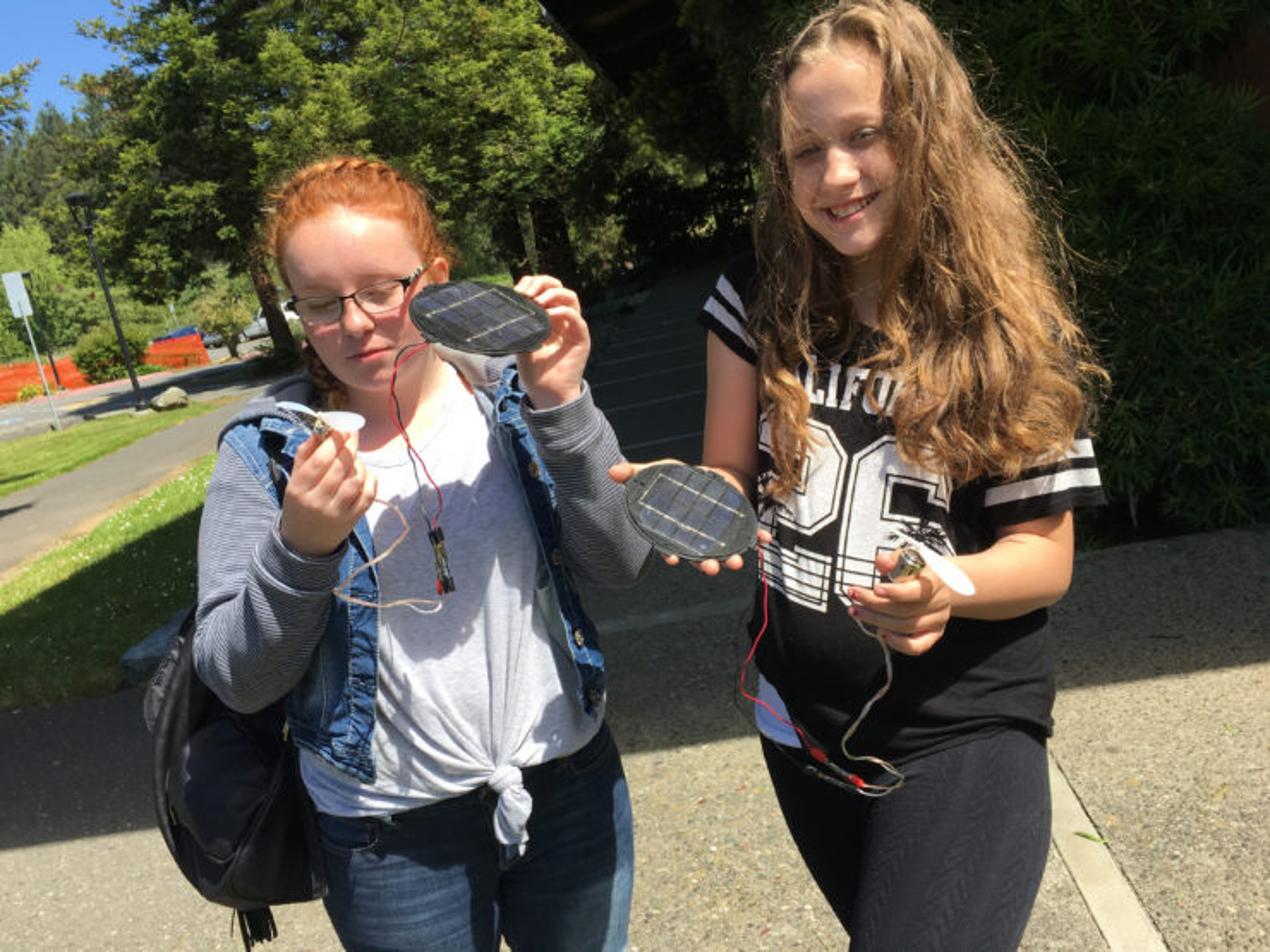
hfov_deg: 61.7
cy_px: 476
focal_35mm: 29
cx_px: 635
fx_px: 1064
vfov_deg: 48.2
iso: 25
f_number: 2.2
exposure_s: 1/1099
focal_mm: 4.15
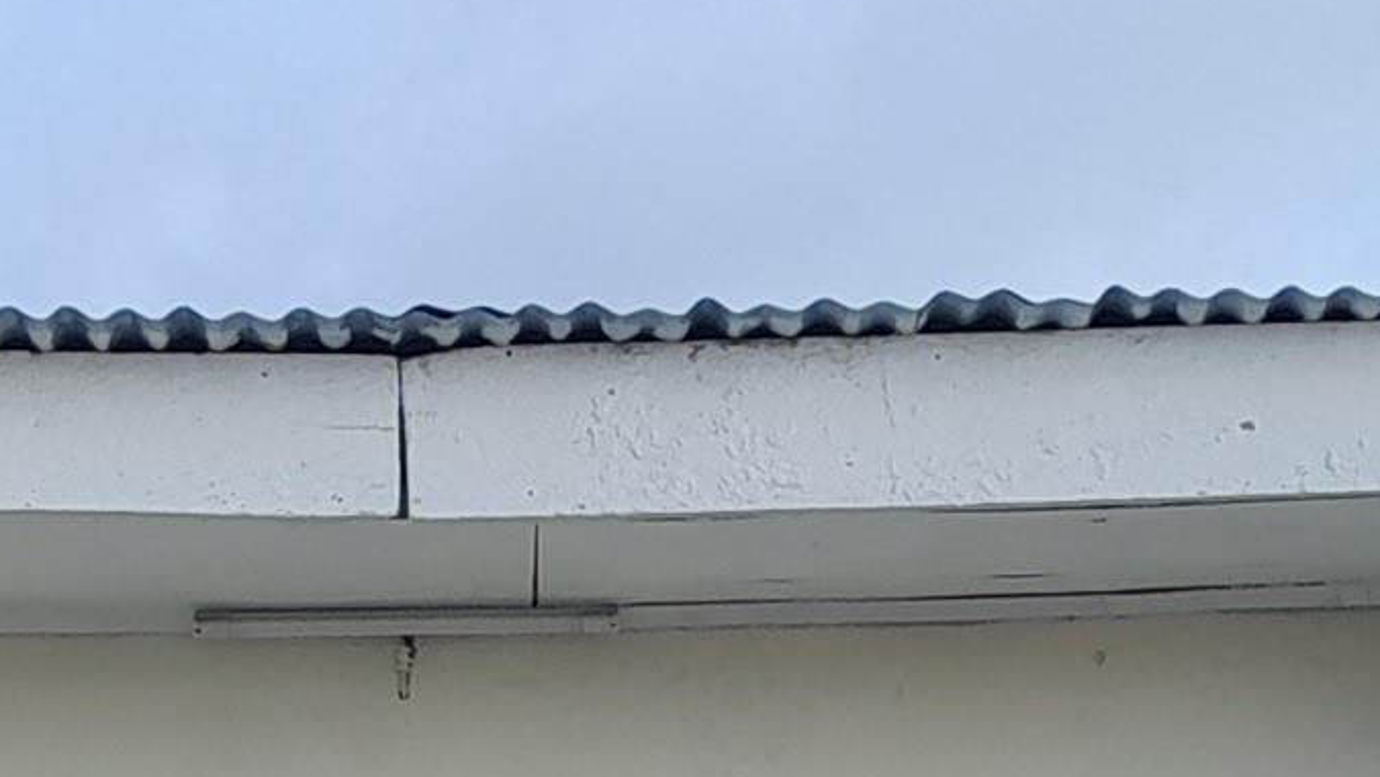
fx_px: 5014
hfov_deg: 15.7
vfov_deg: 7.9
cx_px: 568
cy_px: 2112
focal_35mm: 137
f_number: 1.8
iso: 40
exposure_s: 1/233
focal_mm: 3.98
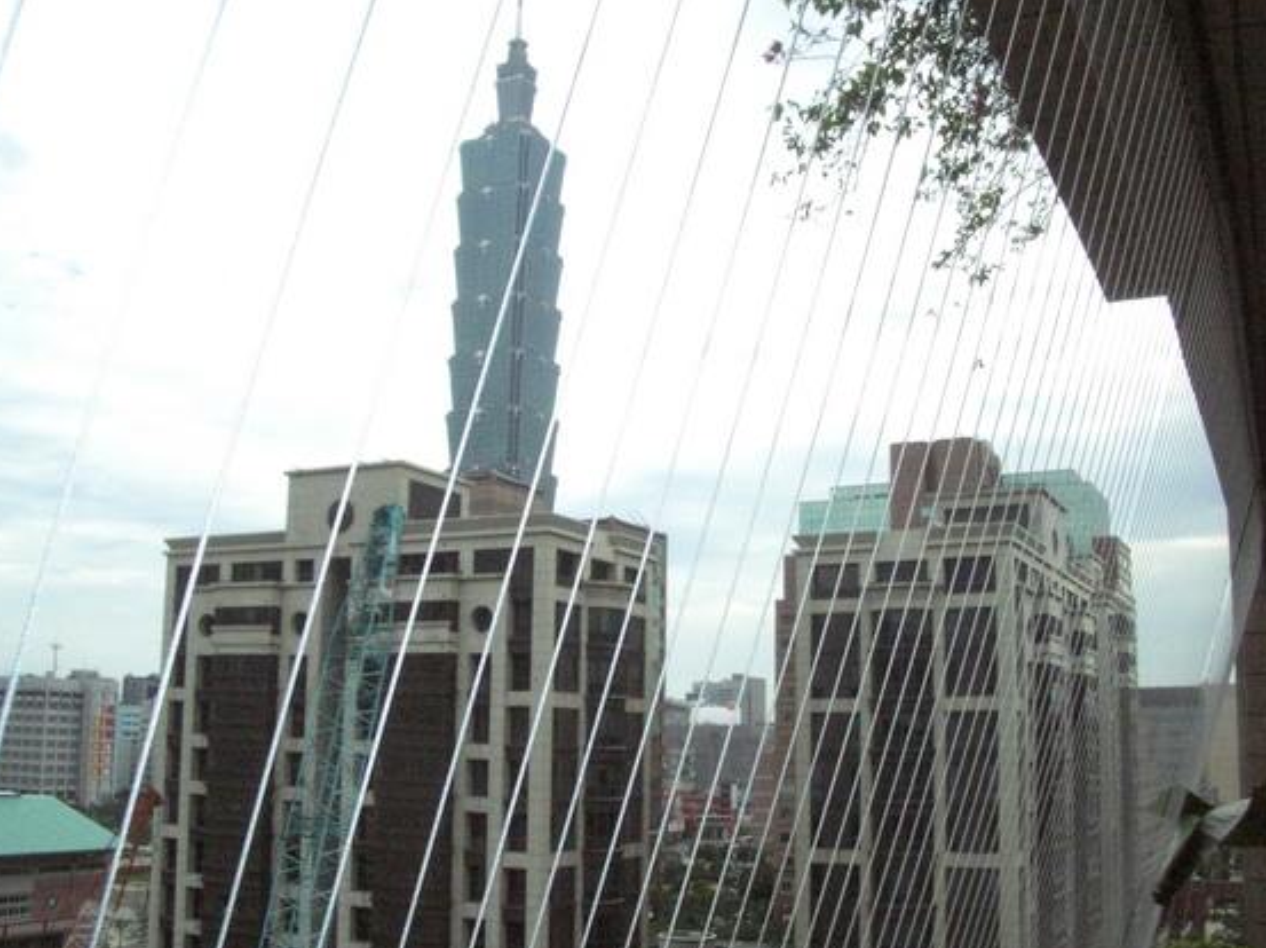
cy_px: 508
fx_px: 1389
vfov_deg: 37.7
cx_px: 634
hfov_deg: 49.0
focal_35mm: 38
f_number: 4.3
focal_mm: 5.8
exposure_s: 1/2000
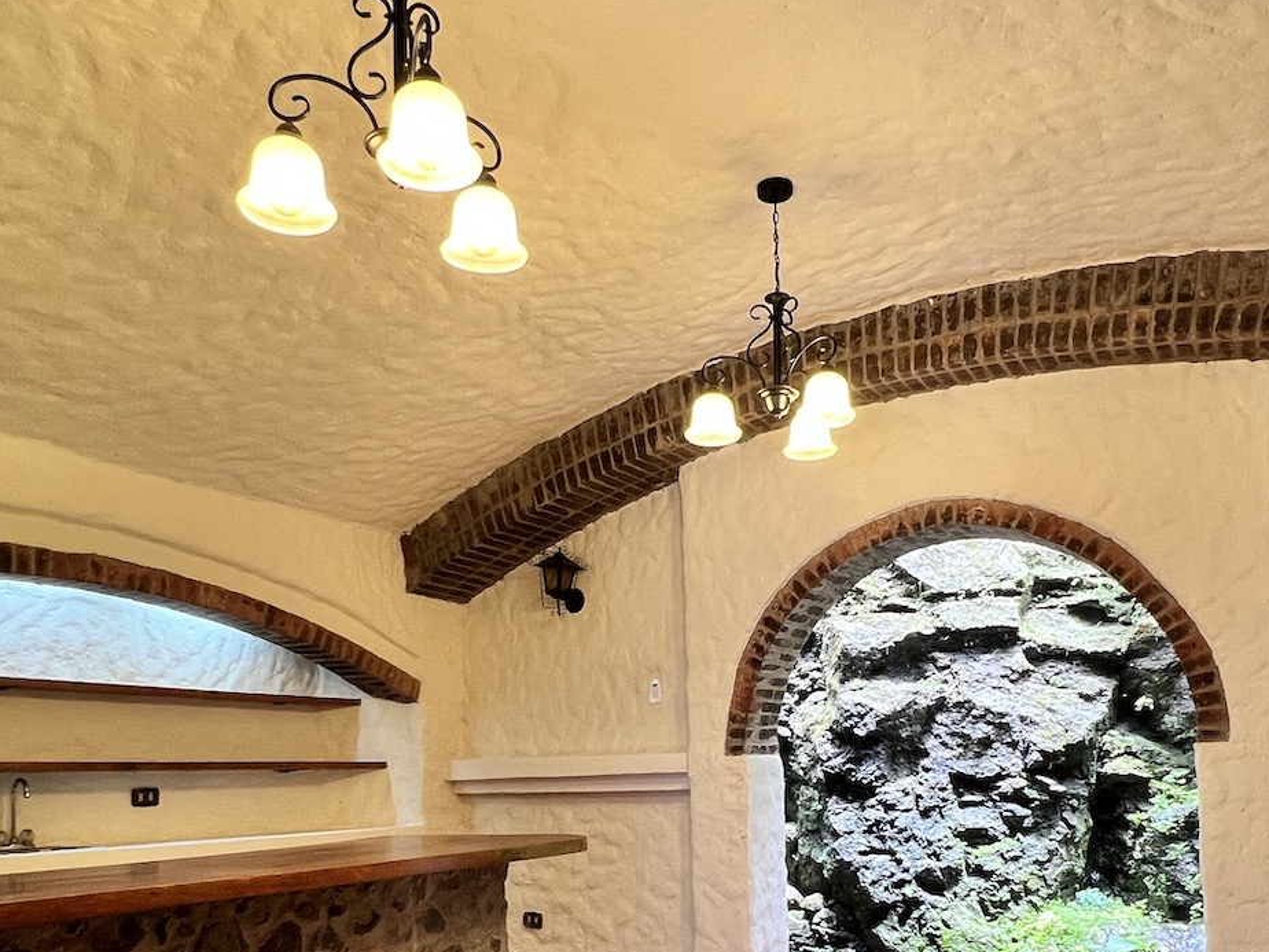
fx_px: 990
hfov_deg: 65.3
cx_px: 658
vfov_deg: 49.2
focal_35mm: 27
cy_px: 720
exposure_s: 1/60
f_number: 1.8
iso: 125
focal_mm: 1.57
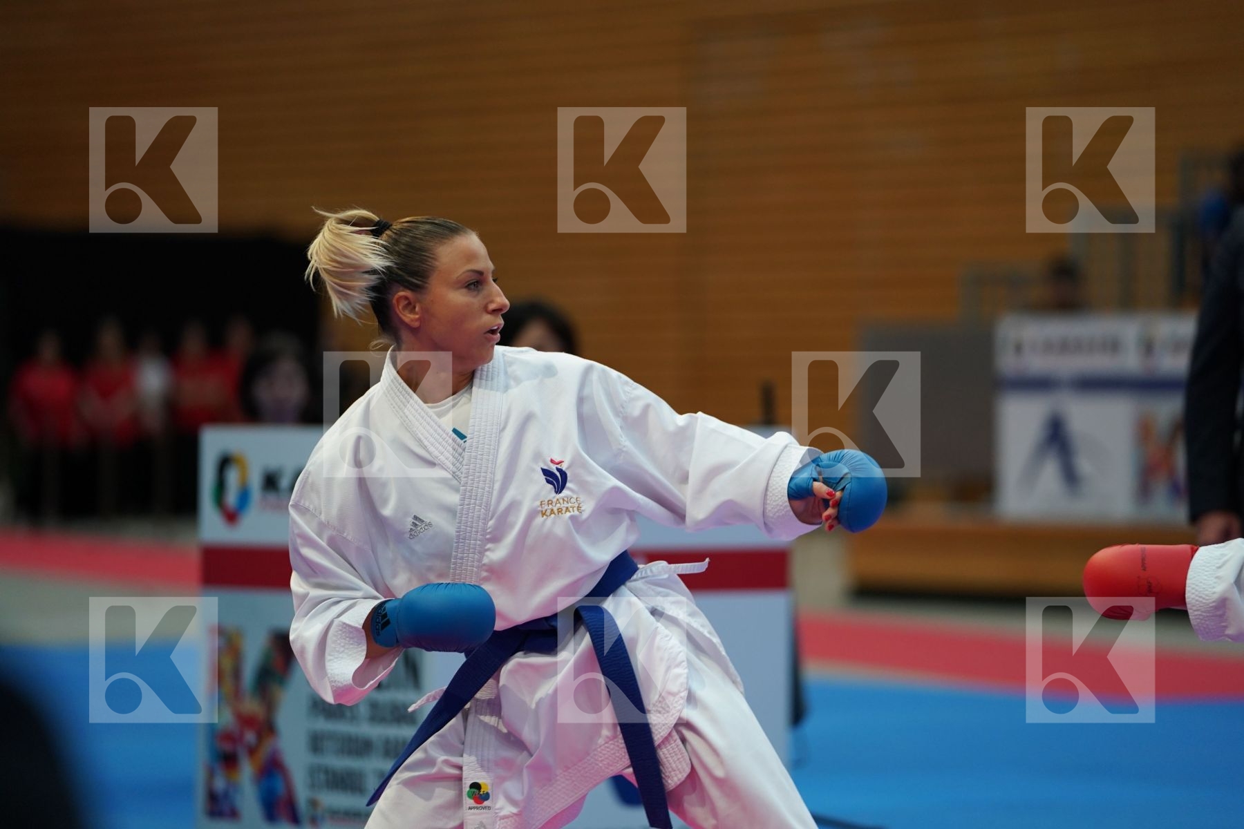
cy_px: 414
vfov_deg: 7.9
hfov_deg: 11.8
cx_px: 622
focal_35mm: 174
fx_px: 6012
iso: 1250
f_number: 2.8
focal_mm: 174
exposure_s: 1/1000
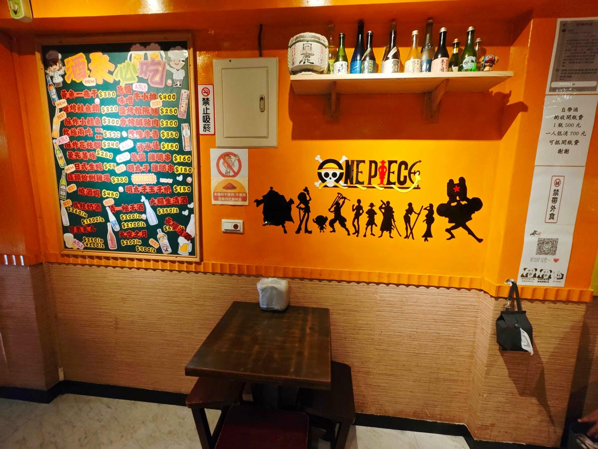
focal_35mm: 14
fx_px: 242
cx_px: 299
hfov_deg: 102.1
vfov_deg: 85.7
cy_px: 224
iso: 200
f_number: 1.8
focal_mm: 2.03
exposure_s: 1/30
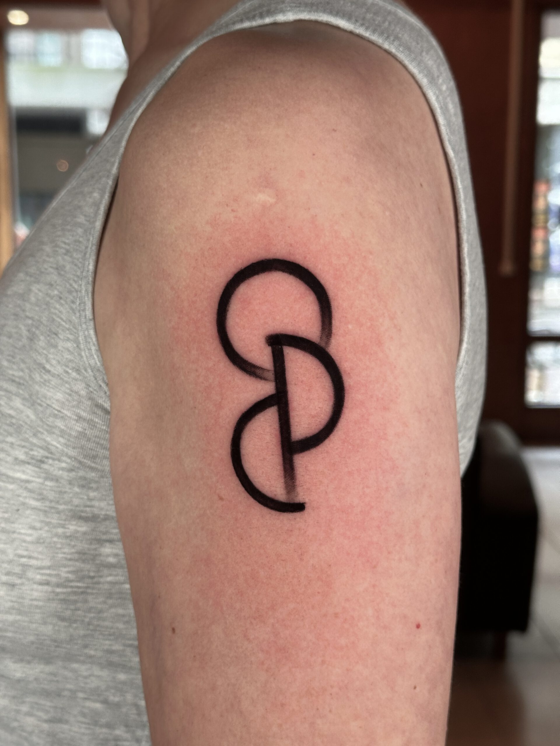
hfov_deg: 30.3
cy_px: 373
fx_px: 1035
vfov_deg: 39.7
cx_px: 280
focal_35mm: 48
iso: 200
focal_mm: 6.86
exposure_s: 1/33
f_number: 1.78
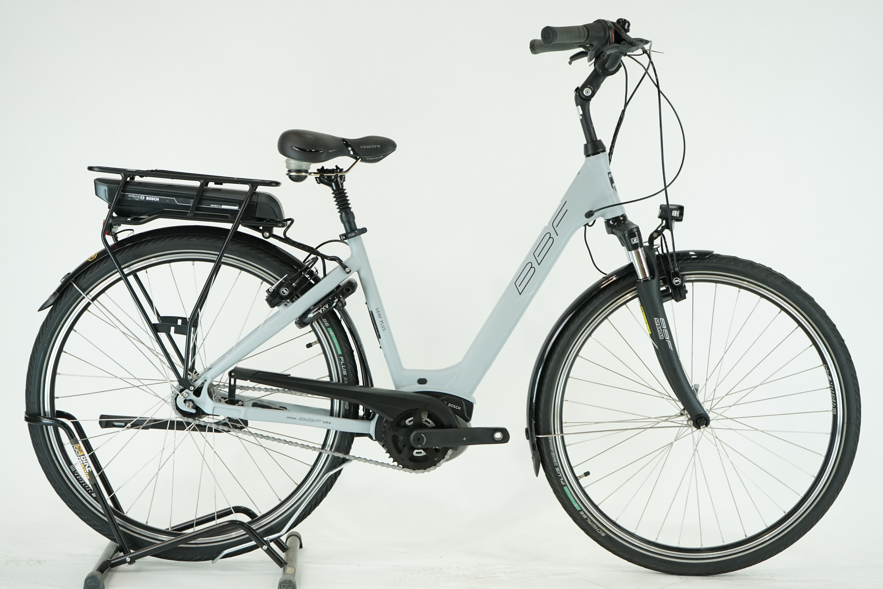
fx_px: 1521
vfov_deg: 21.9
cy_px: 294
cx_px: 442
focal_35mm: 62
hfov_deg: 32.4
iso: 1600
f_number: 5.6
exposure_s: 1/200
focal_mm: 62
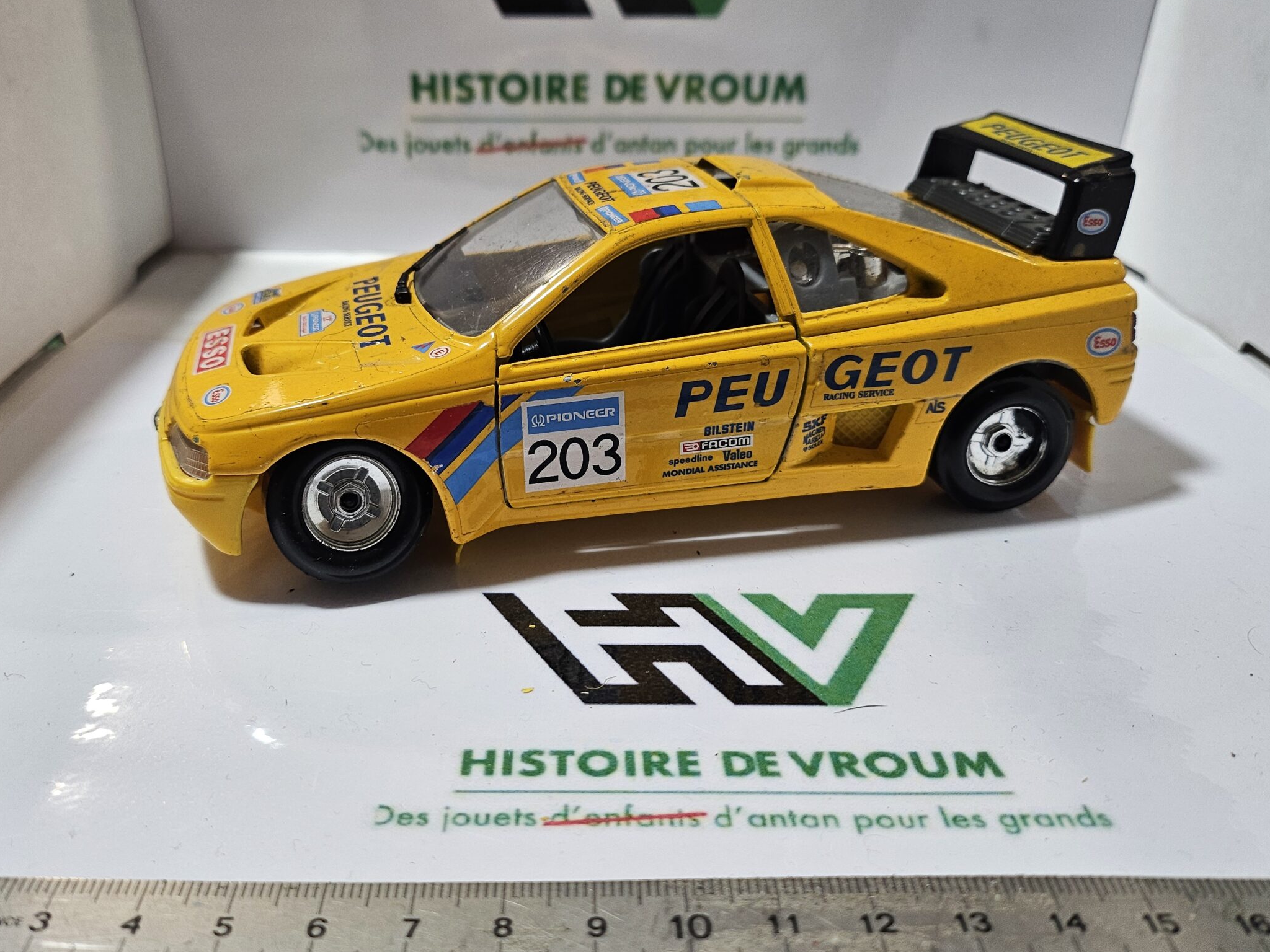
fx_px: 1101
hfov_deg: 59.7
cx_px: 549
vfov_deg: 46.6
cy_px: 393
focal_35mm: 30
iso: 125
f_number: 1.8
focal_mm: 5
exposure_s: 1/100
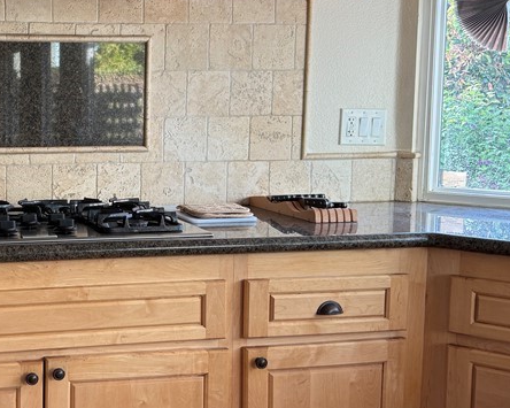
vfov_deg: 28.1
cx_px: 45
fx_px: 815
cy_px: 186
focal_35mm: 54
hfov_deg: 32.9
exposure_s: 1/121
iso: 125
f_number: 1.78
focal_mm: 6.76
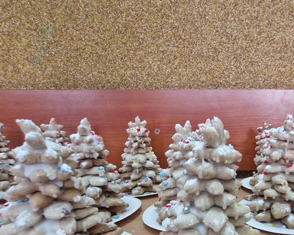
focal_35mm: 25
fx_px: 218
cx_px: 214
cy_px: 175
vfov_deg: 54.3
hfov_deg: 64.8
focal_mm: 1.74
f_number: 2.2
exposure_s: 1/50
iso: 250
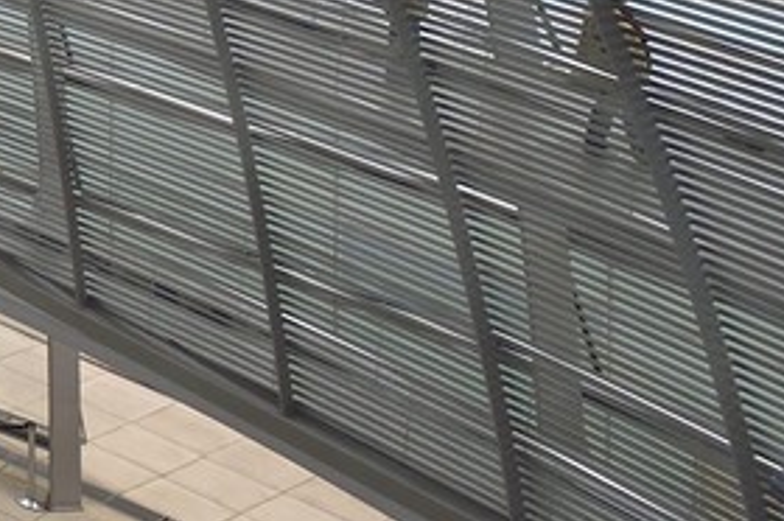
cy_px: -630
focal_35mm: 80
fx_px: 1740
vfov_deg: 13.6
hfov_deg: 13.8
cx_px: -1249
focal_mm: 14
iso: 800
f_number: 14
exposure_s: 1/160
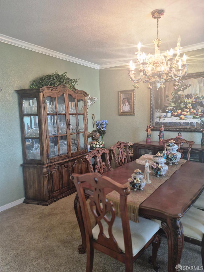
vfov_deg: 73.9
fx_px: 181
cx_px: 102
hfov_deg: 58.9
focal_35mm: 23
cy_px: 136
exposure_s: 1/120
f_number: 1.8
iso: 500
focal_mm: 5.4
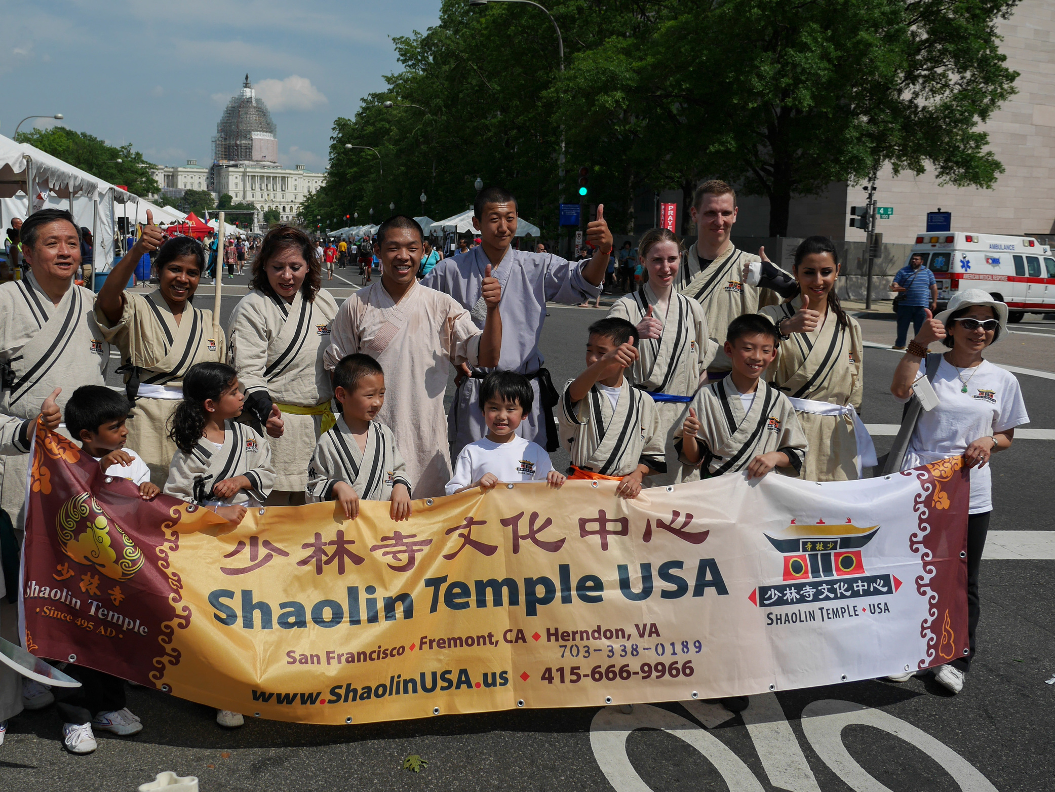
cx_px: 426
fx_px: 1098
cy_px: 346
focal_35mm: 36
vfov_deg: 39.6
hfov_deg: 51.0
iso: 200
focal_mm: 15
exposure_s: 1/6400
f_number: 3.2
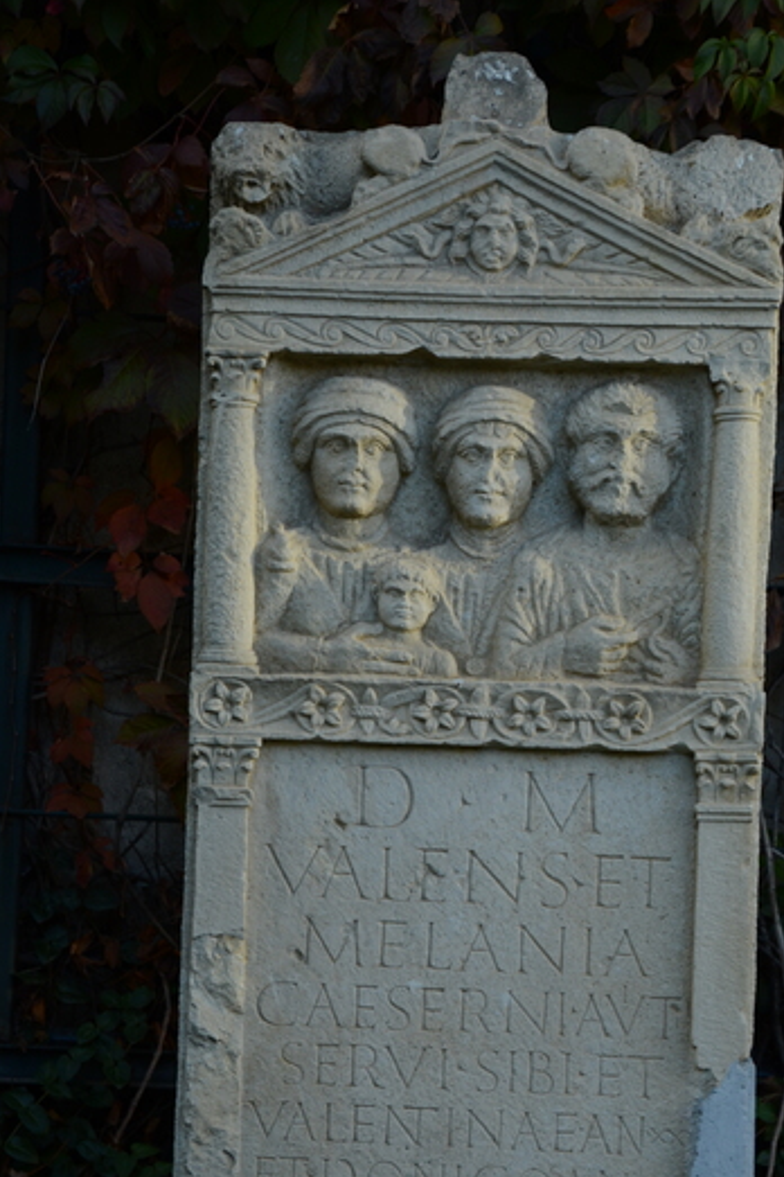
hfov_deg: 11.6
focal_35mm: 118
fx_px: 3854
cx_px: 478
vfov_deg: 17.3
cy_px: 717
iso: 400
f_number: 5
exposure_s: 1/320
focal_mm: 62
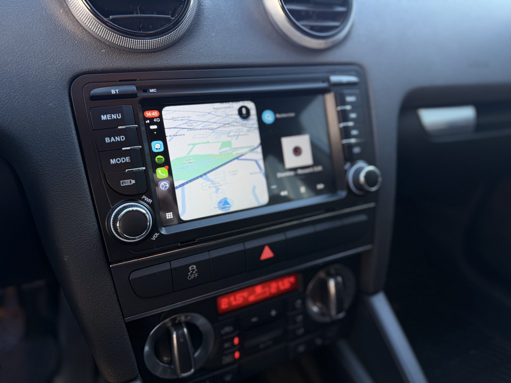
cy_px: 192
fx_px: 354
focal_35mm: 24
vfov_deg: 56.8
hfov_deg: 71.6
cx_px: 256
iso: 64
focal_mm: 6.76
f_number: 1.78
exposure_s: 1/100
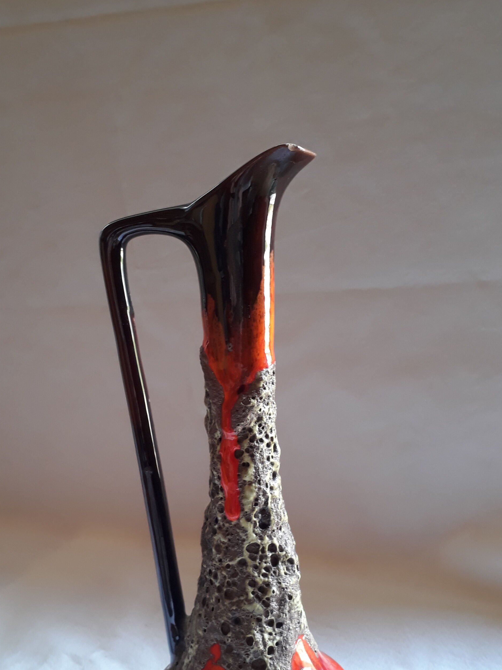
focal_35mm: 35
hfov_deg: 40.6
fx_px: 677
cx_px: 216
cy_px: 423
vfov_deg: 52.0
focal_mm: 3.6
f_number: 1.9
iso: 80
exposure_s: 1/33
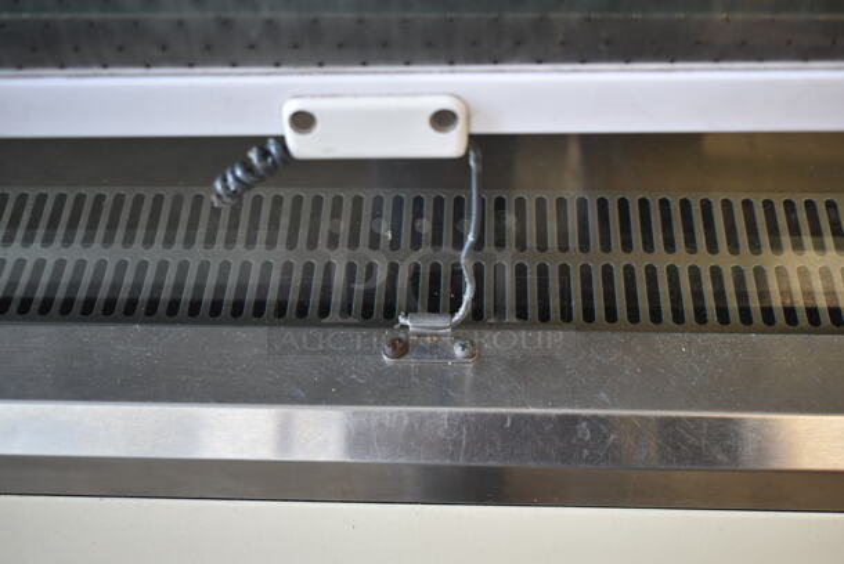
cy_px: 282
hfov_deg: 42.3
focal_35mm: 46
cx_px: 422
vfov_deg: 29.0
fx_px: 1091
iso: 640
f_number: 4.2
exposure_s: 1/50
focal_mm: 31
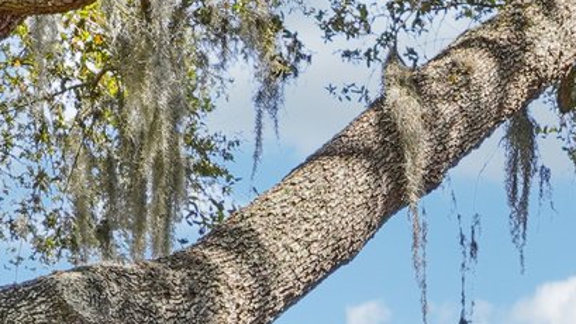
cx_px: 759
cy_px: 767
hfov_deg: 15.5
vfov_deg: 8.5
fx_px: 2001
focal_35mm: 131
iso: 250
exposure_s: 1/30
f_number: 20
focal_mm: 25
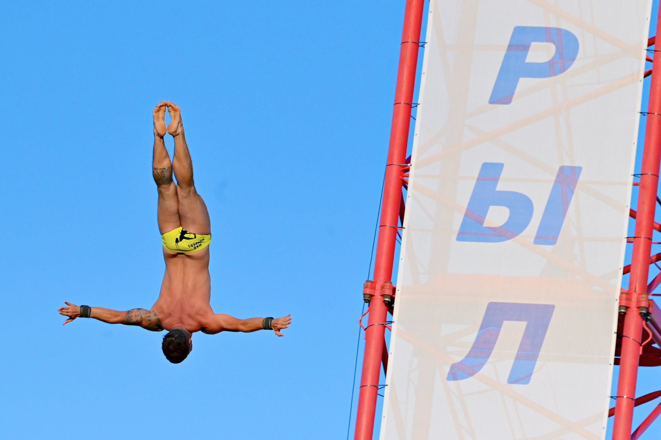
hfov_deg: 5.5
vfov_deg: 3.7
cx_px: 330
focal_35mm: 375
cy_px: 220
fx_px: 6885
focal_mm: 250
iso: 3200
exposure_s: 1/8000
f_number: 8
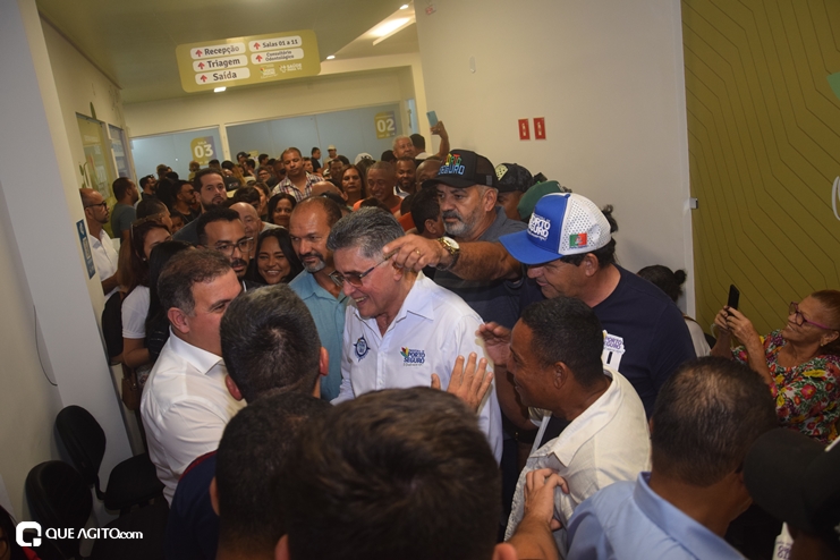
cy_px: 280
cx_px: 420
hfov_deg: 67.4
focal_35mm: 27
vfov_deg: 47.9
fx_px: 630
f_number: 5
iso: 800
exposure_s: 1/100
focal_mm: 18
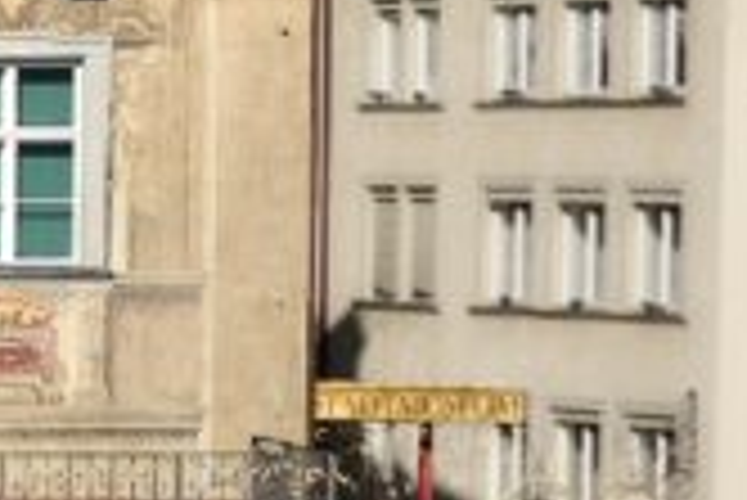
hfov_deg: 6.2
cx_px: -1454
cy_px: -47
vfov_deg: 4.4
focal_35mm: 309
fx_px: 6417
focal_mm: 50
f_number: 10
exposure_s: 1/250
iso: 100
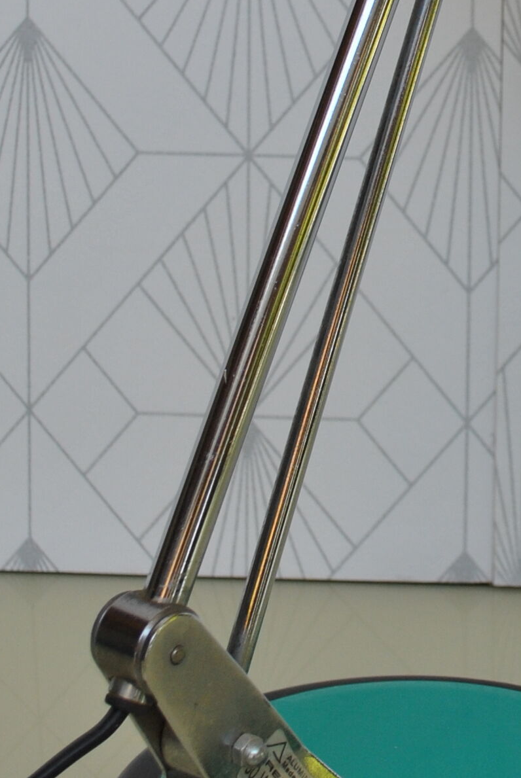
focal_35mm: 127
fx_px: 2749
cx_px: 613
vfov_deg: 15.9
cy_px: 87
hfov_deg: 10.7
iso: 180
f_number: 5.6
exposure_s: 1/125
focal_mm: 26
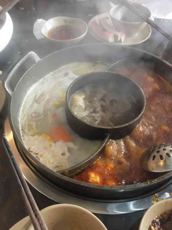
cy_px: 113
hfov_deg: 40.7
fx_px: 232
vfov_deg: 52.6
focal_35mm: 35
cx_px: 86
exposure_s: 1/50
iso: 87
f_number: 1.7
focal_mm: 5.5
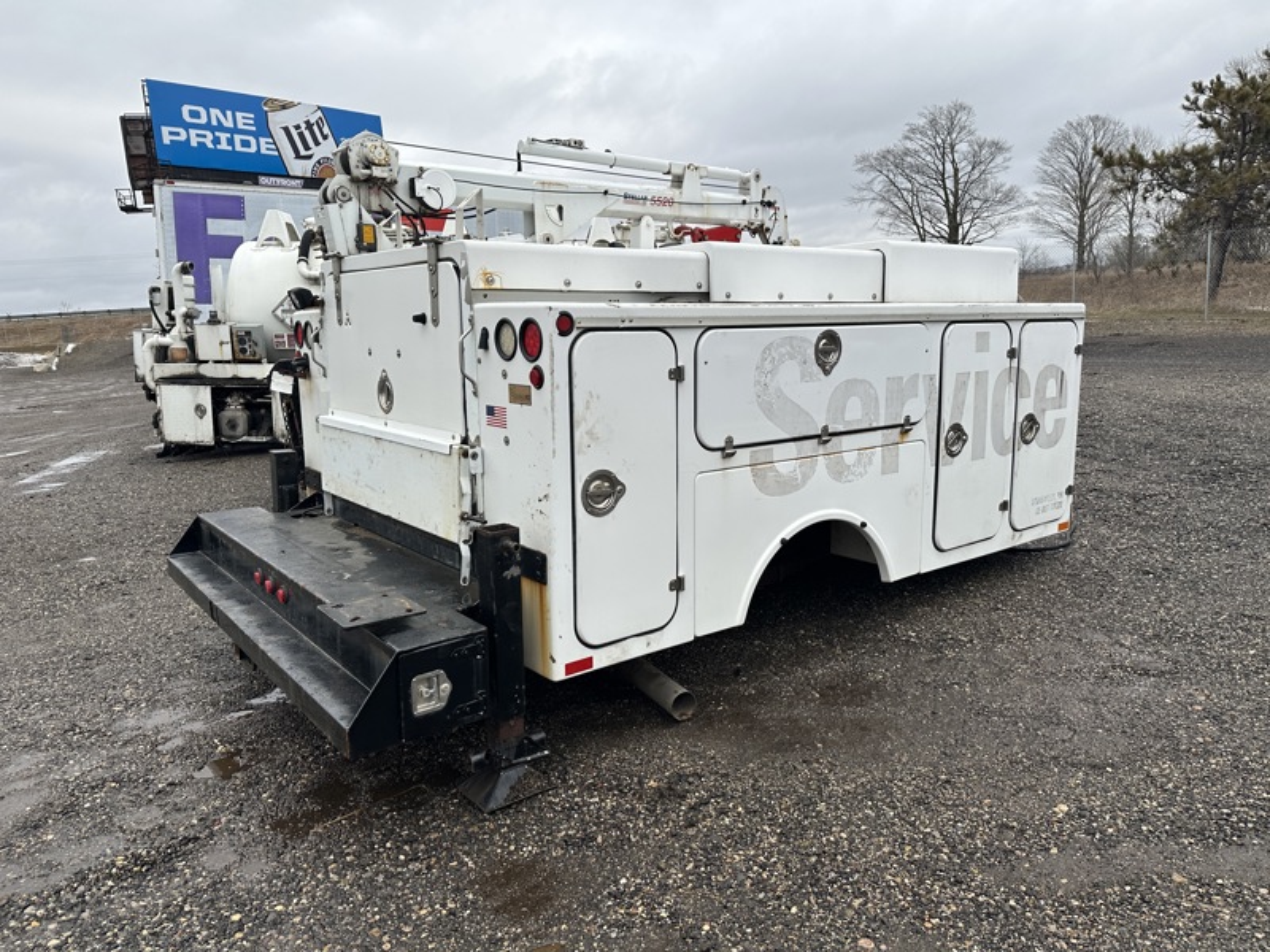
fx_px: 881
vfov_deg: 56.8
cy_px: 476
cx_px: 635
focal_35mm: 24
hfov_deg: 71.6
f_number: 1.78
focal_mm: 6.86
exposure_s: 1/1019
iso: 80
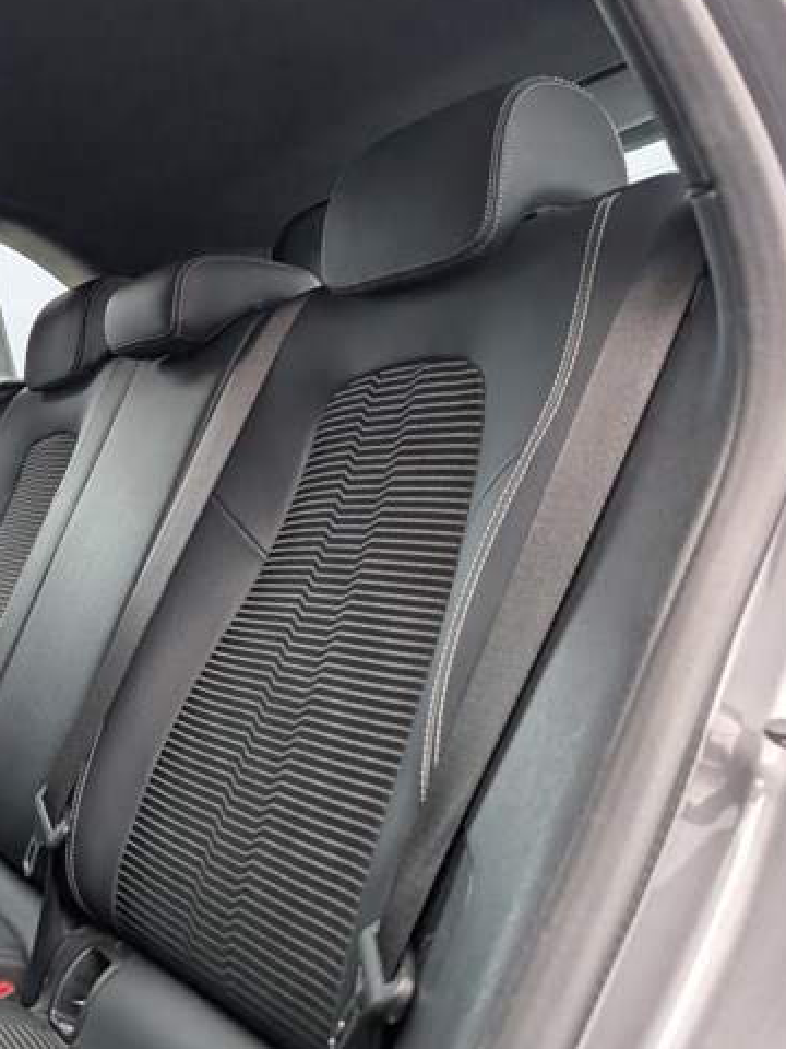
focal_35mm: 40
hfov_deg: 32.7
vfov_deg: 46.7
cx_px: -22
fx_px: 1211
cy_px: 465
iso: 37
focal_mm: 6.9
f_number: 1.68
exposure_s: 1/120
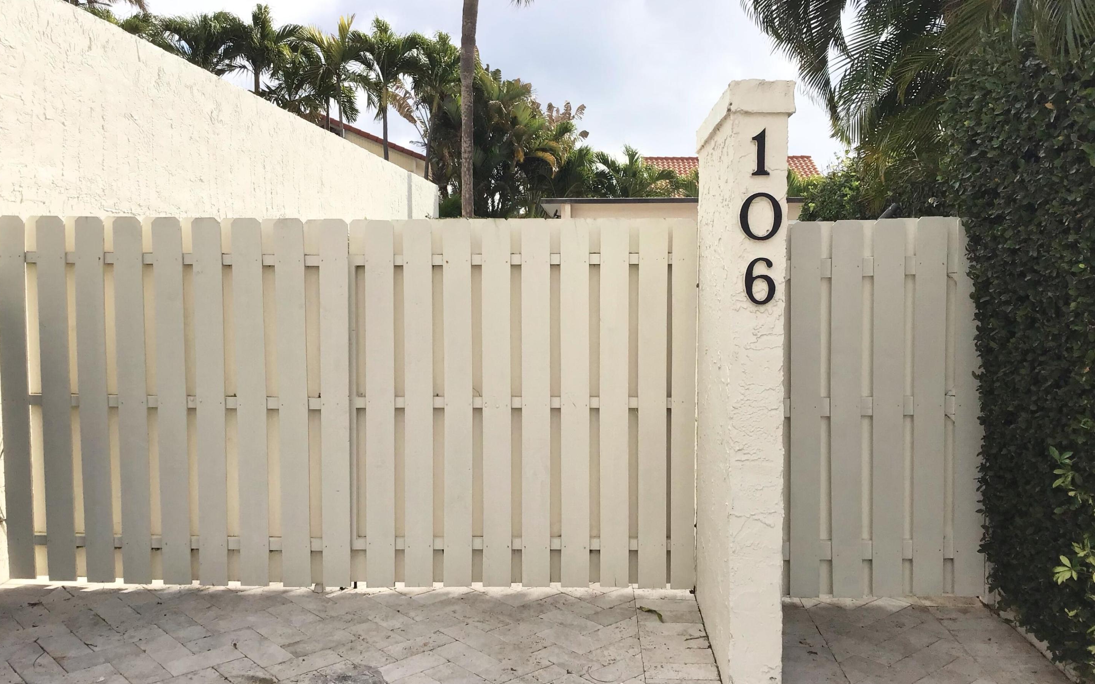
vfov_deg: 38.3
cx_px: 546
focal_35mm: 33
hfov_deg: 58.1
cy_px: 332
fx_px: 985
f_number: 2.4
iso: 25
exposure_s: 1/1481
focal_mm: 3.3
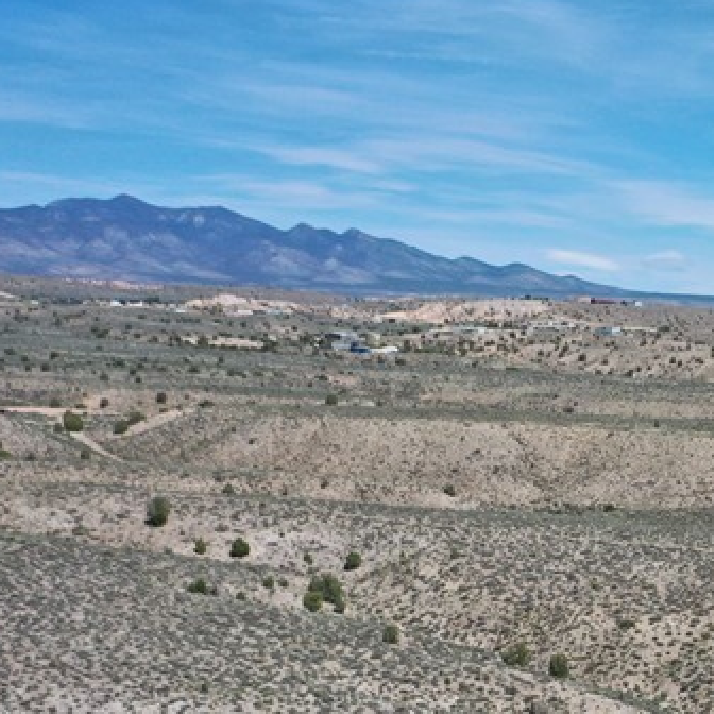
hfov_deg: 19.6
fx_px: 1797
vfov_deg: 21.8
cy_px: 676
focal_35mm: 77
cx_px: 1062
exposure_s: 1/640
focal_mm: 10.26
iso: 100
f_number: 2.8
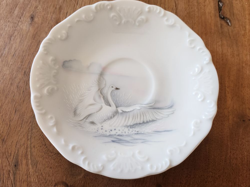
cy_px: 94
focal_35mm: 24
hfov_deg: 71.6
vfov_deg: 56.8
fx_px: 173
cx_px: 125
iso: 200
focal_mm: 5
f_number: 1.8
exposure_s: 1/180
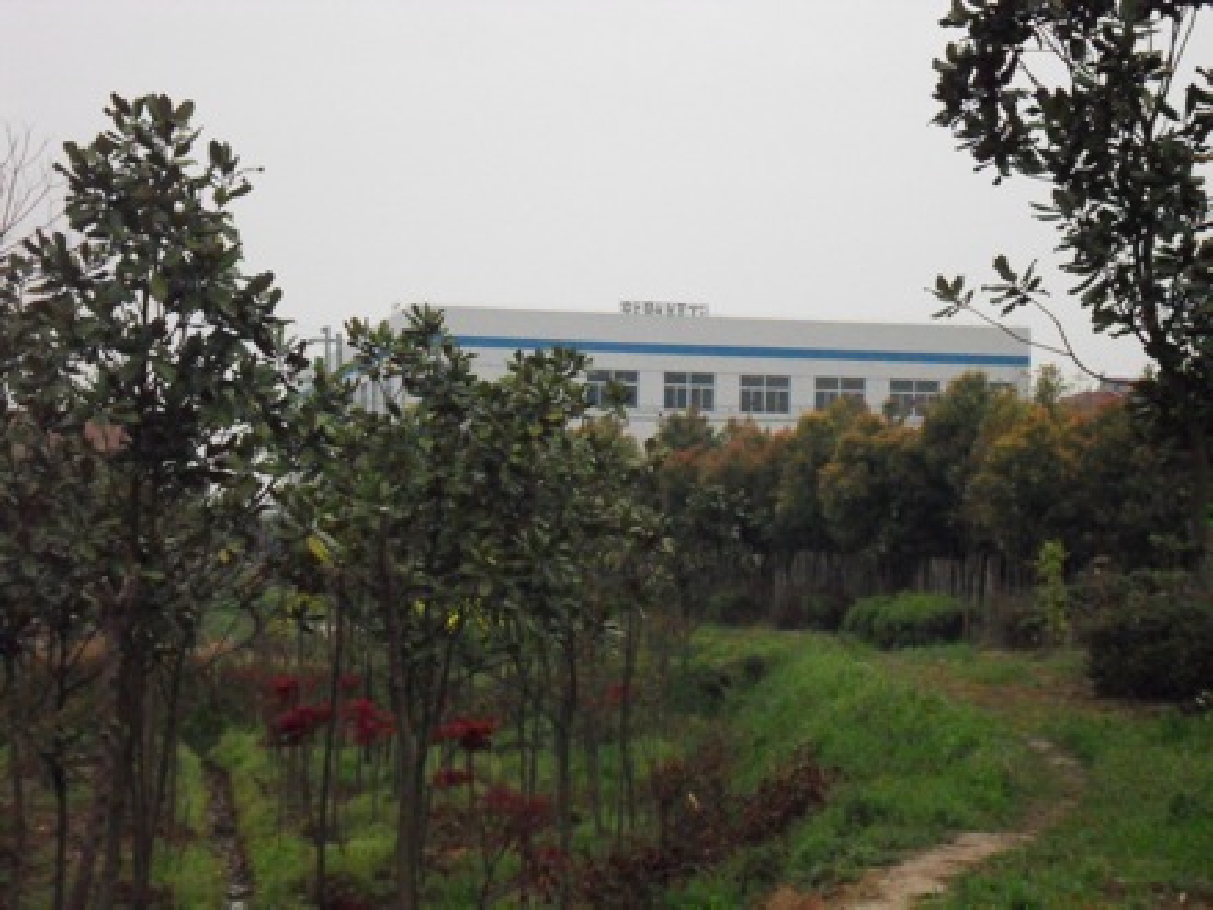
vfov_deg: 21.0
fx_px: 2453
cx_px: 606
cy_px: 455
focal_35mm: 70
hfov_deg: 27.8
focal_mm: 12.3
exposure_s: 1/500
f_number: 11.3
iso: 800
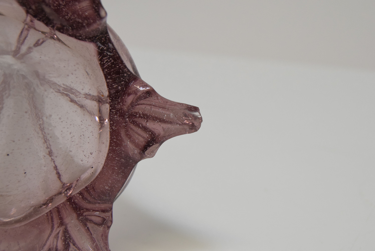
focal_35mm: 57
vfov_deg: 23.8
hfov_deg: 35.0
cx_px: 188
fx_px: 594
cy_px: 126
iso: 1600
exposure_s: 1/250
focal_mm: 38
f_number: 8
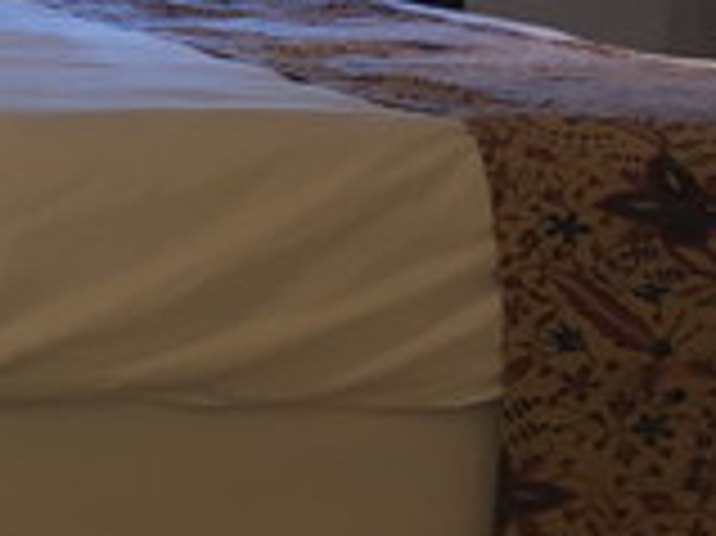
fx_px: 2418
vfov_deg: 12.5
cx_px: -518
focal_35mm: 117
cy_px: 27
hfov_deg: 14.9
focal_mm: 4.15
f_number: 2.2
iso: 80
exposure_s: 1/33
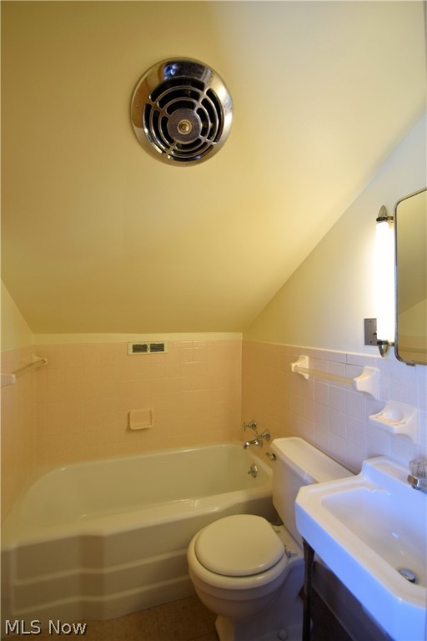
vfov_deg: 100.4
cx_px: 214
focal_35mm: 15
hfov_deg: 77.3
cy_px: 320
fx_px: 267
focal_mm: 10
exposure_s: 1/25
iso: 100
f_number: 3.5
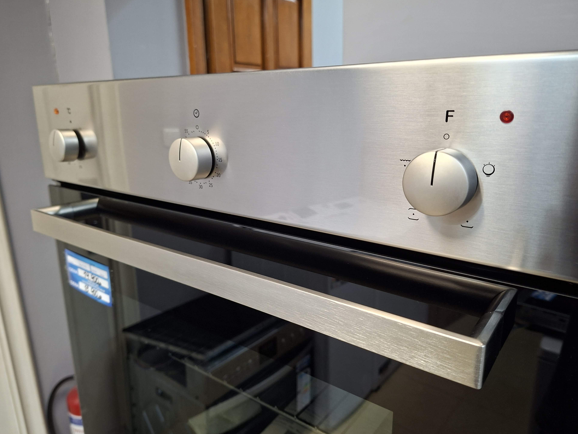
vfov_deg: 56.8
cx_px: 293
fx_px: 401
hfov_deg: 71.6
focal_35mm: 24
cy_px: 210
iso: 320
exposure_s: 1/50
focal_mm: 5.54
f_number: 1.8
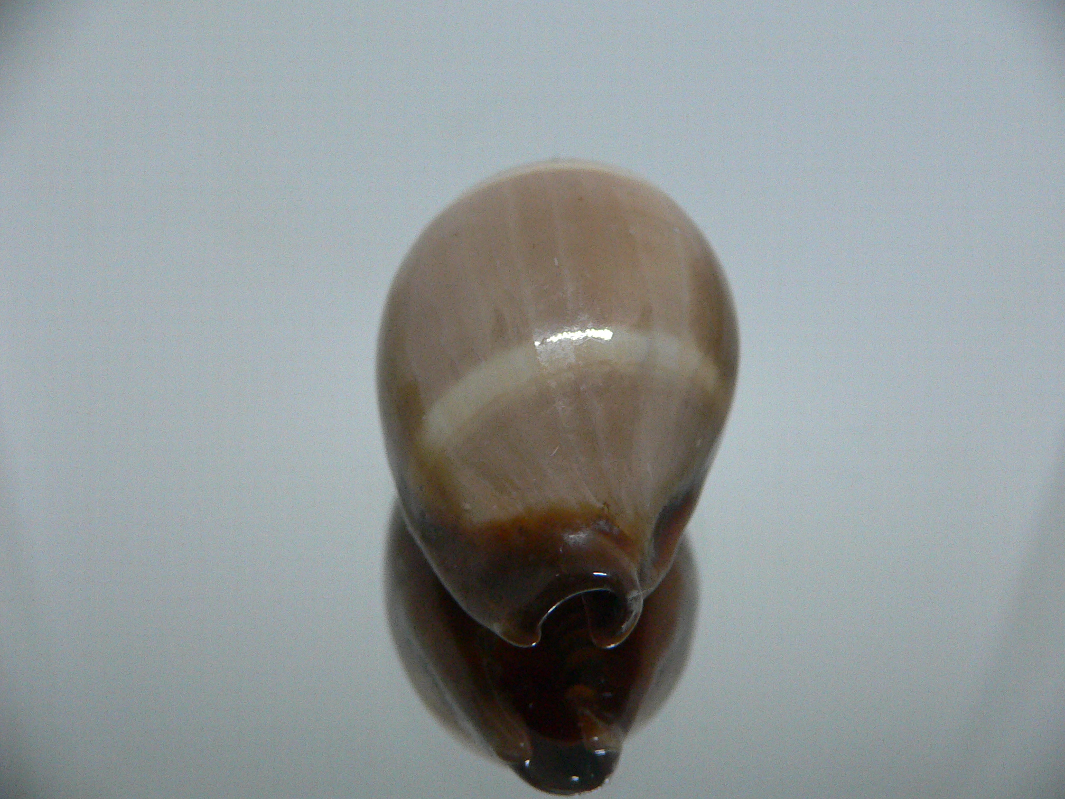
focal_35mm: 35
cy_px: 400
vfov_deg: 40.7
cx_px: 532
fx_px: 1077
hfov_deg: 52.6
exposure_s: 1/60
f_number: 2.8
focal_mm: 4.6
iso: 200
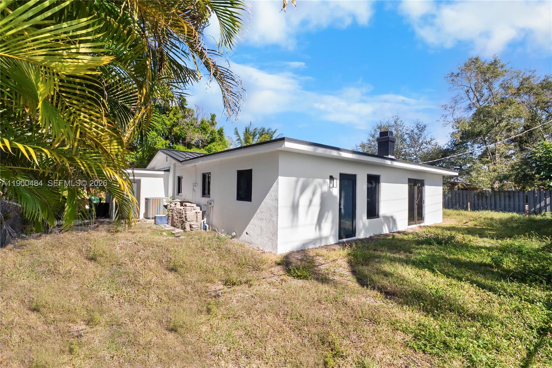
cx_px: 276
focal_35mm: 16
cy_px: 184
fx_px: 245
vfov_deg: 73.8
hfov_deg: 96.7
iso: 160
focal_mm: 16
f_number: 9
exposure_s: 1/160
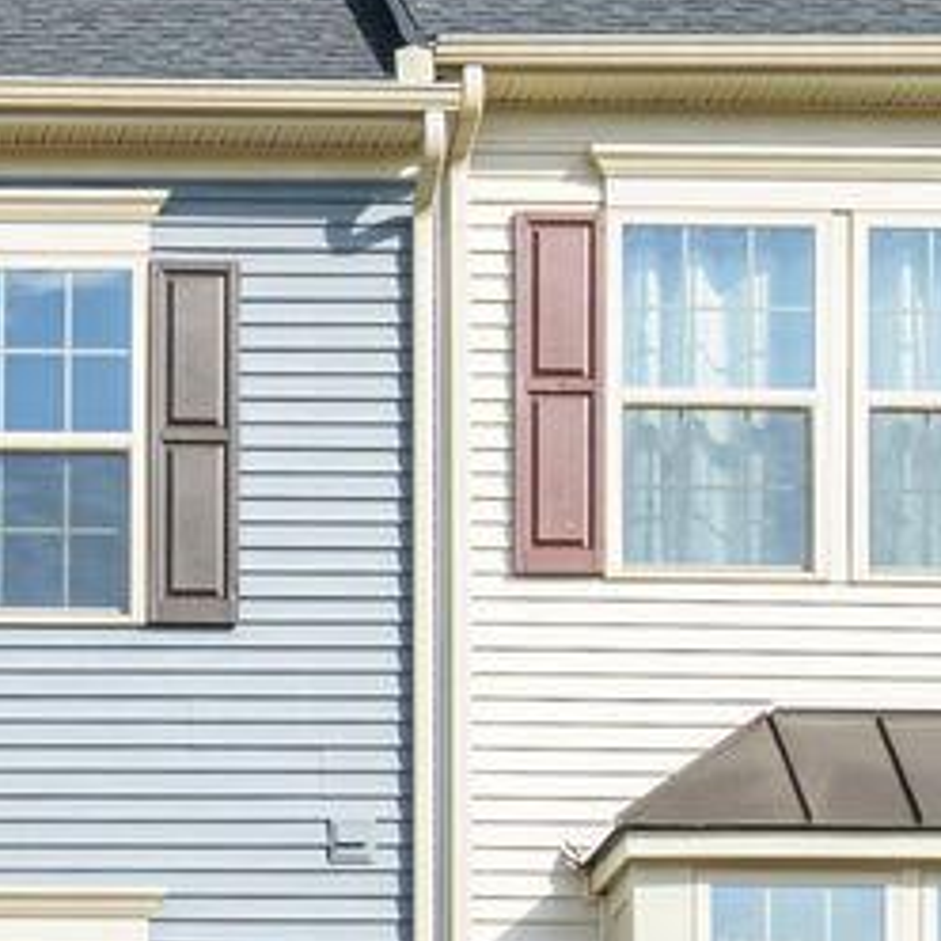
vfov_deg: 10.2
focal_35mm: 172
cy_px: 368
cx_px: -323
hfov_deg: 9.9
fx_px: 5290
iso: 400
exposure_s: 1/200
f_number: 8
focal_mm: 29
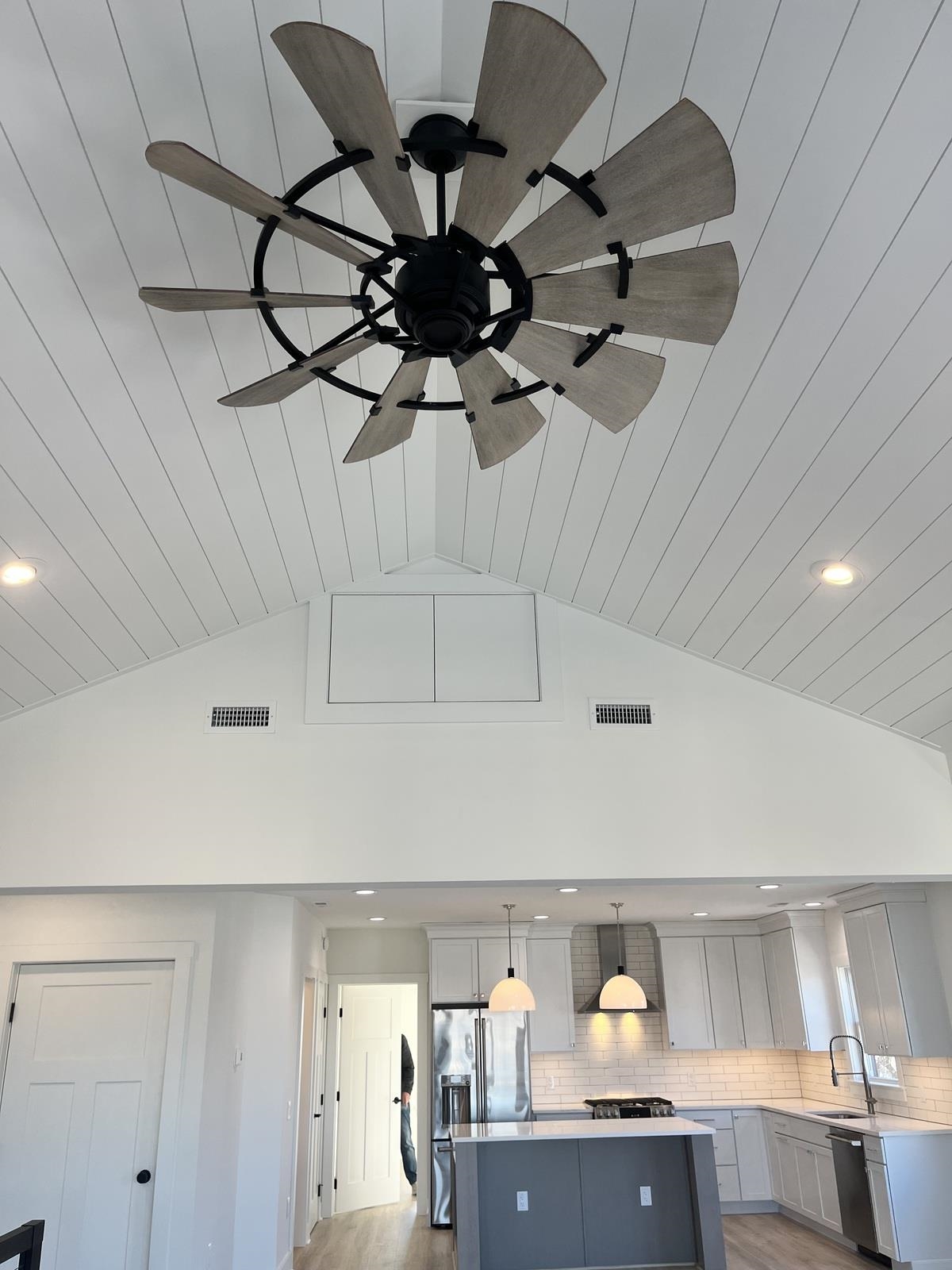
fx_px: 953
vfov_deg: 67.3
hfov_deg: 53.1
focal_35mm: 26
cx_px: 476
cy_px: 635
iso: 40
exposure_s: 1/174
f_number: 1.6
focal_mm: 5.1
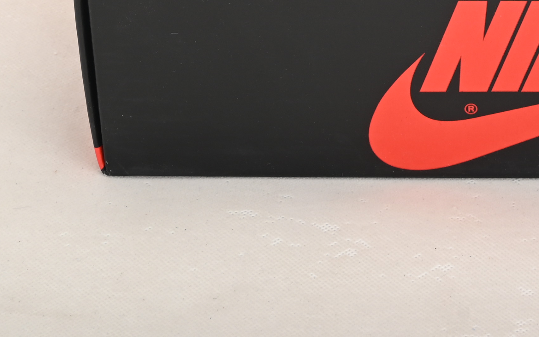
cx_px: 587
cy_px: -238
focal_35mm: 158
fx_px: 2321
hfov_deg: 13.0
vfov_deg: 8.1
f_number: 11
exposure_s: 1/200
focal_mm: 44
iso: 100
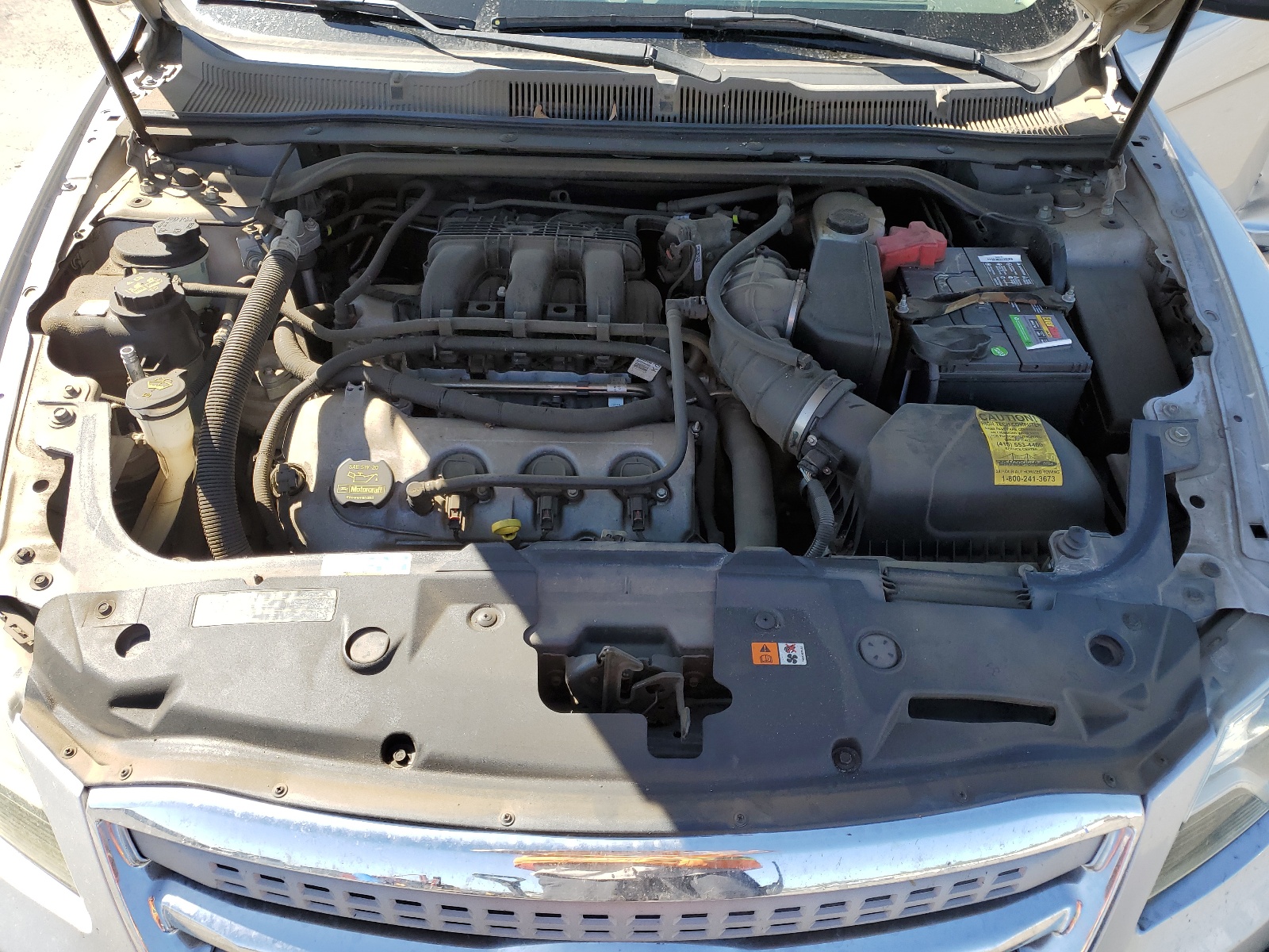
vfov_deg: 53.1
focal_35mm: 26
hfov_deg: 67.3
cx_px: 634
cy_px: 476
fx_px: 953
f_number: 1.5
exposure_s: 1/833
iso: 50
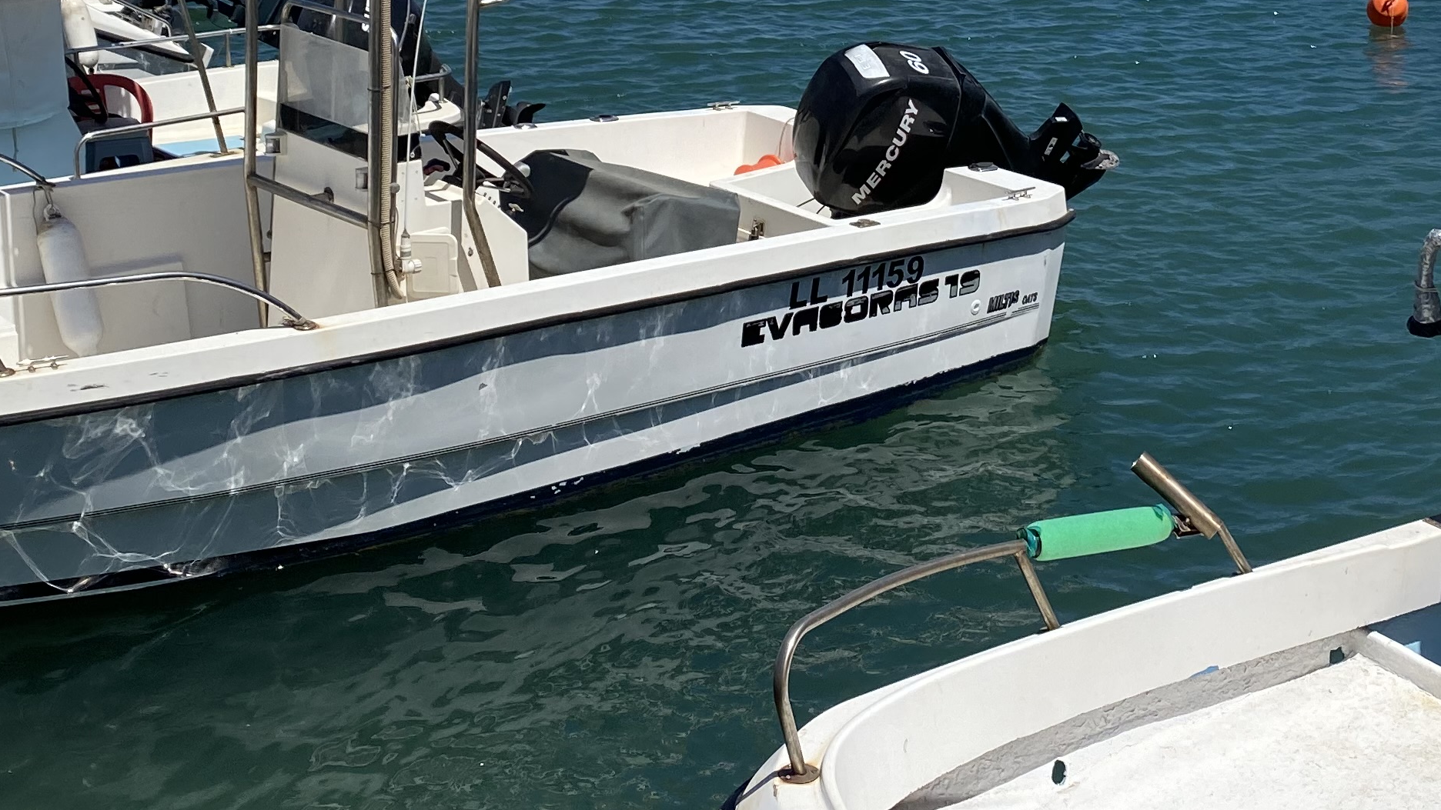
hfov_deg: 34.2
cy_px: -115
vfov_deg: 18.8
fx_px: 2331
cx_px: 879
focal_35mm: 61
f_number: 1.8
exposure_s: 1/5495
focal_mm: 4.25
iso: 32
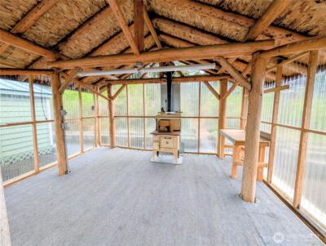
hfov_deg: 110.5
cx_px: 163
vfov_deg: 94.6
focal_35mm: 12
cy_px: 123
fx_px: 113
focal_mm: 2.02
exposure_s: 1/294
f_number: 1.7
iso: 43
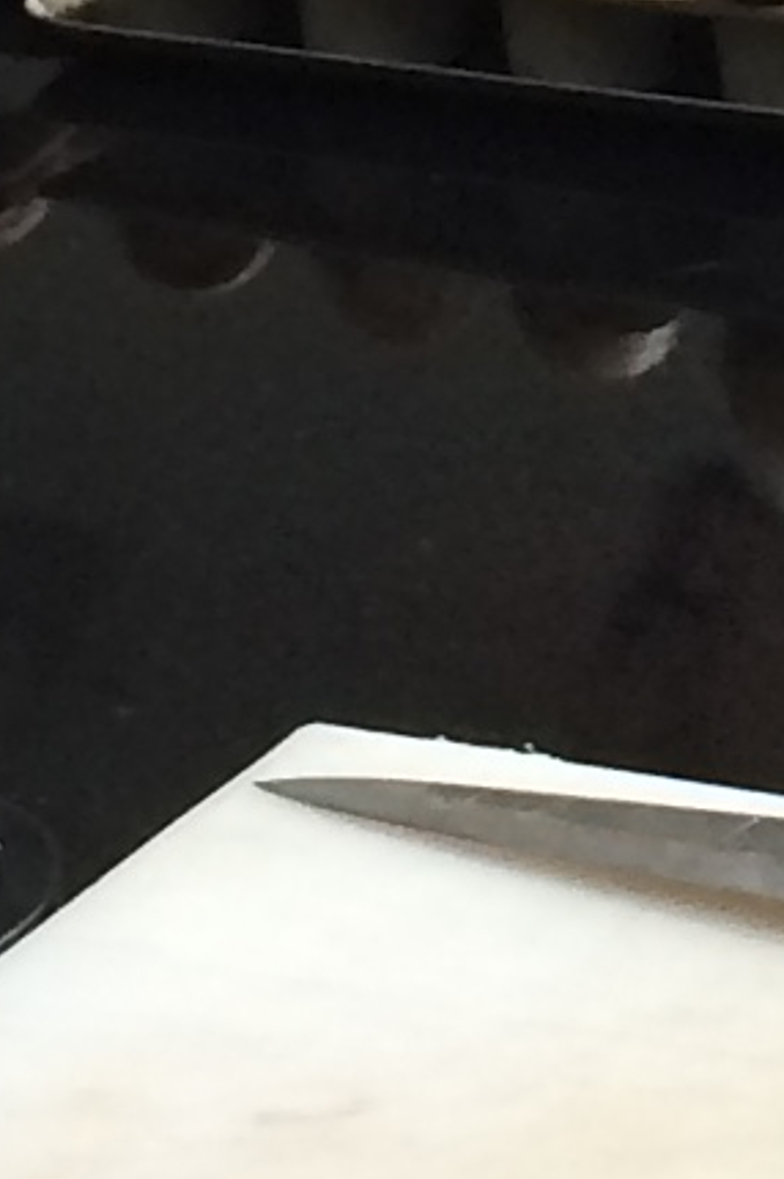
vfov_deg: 8.5
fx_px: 7754
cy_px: -505
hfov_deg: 5.7
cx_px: 1497
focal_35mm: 237
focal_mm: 4.12
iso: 50
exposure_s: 1/30
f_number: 2.2
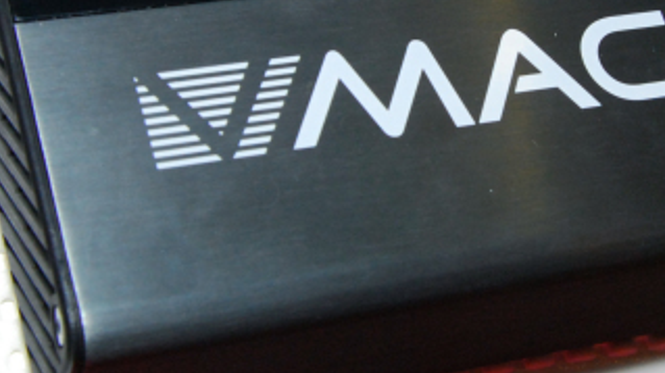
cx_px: 472
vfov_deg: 10.2
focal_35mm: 118
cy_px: 29
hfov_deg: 18.1
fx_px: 2079
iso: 800
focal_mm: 32
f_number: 10
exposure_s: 1/60
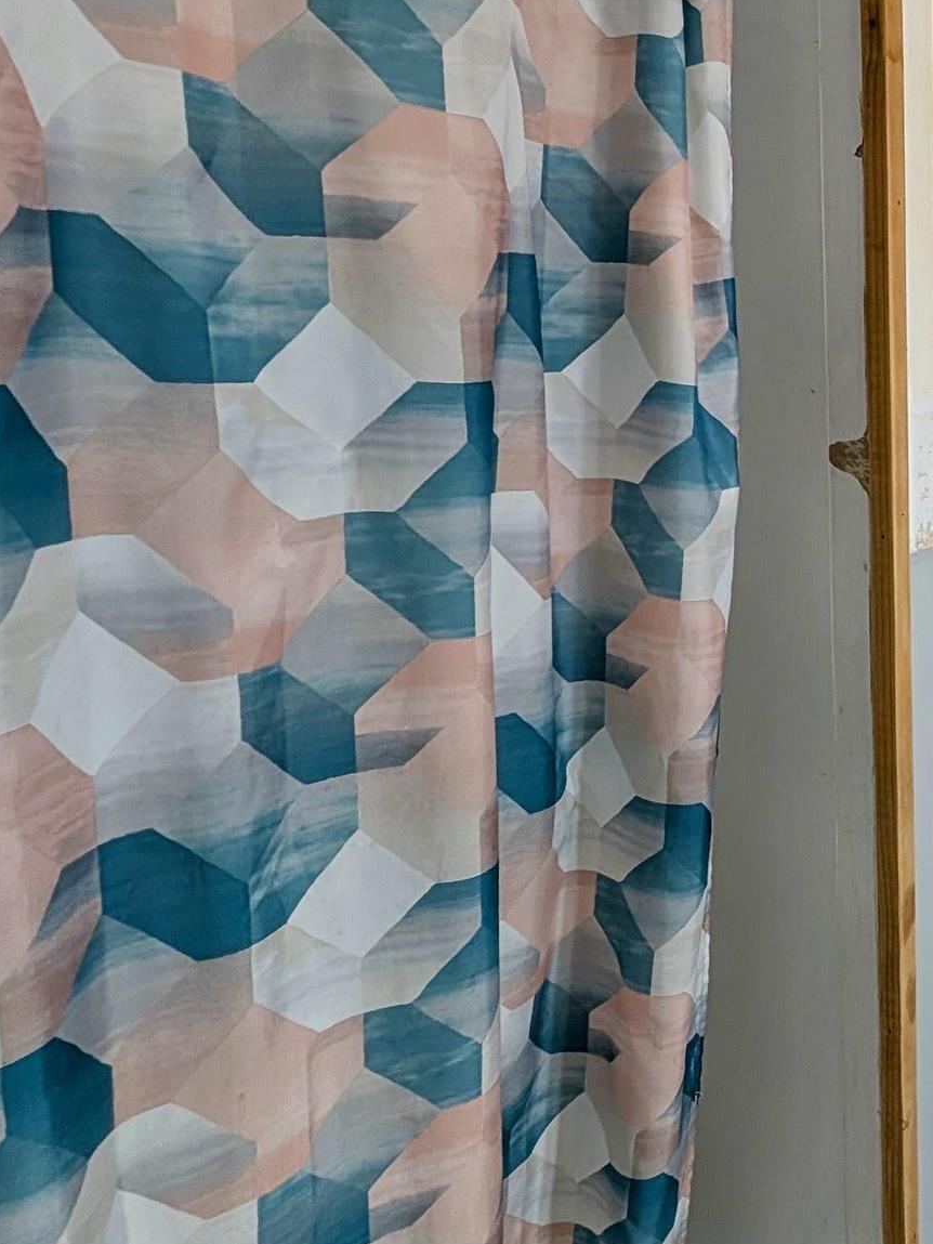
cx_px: 1082
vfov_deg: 56.6
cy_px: 533
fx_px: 1150
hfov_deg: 35.9
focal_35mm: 32
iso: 99
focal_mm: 2.02
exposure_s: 1/24
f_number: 1.7
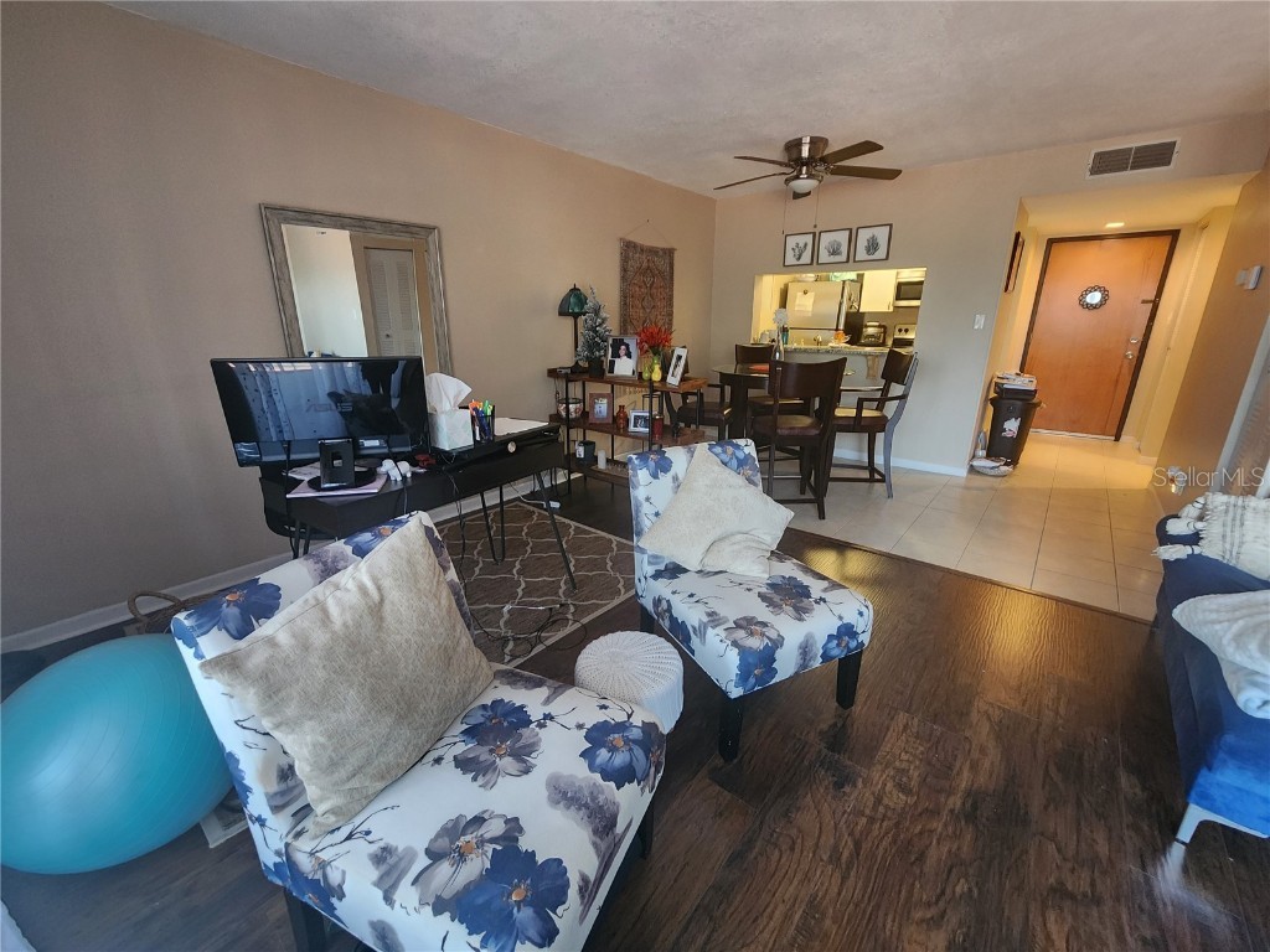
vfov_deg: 89.9
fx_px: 477
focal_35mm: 13
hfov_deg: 106.2
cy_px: 476
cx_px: 635
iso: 400
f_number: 2.2
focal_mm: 2.2
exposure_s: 1/30
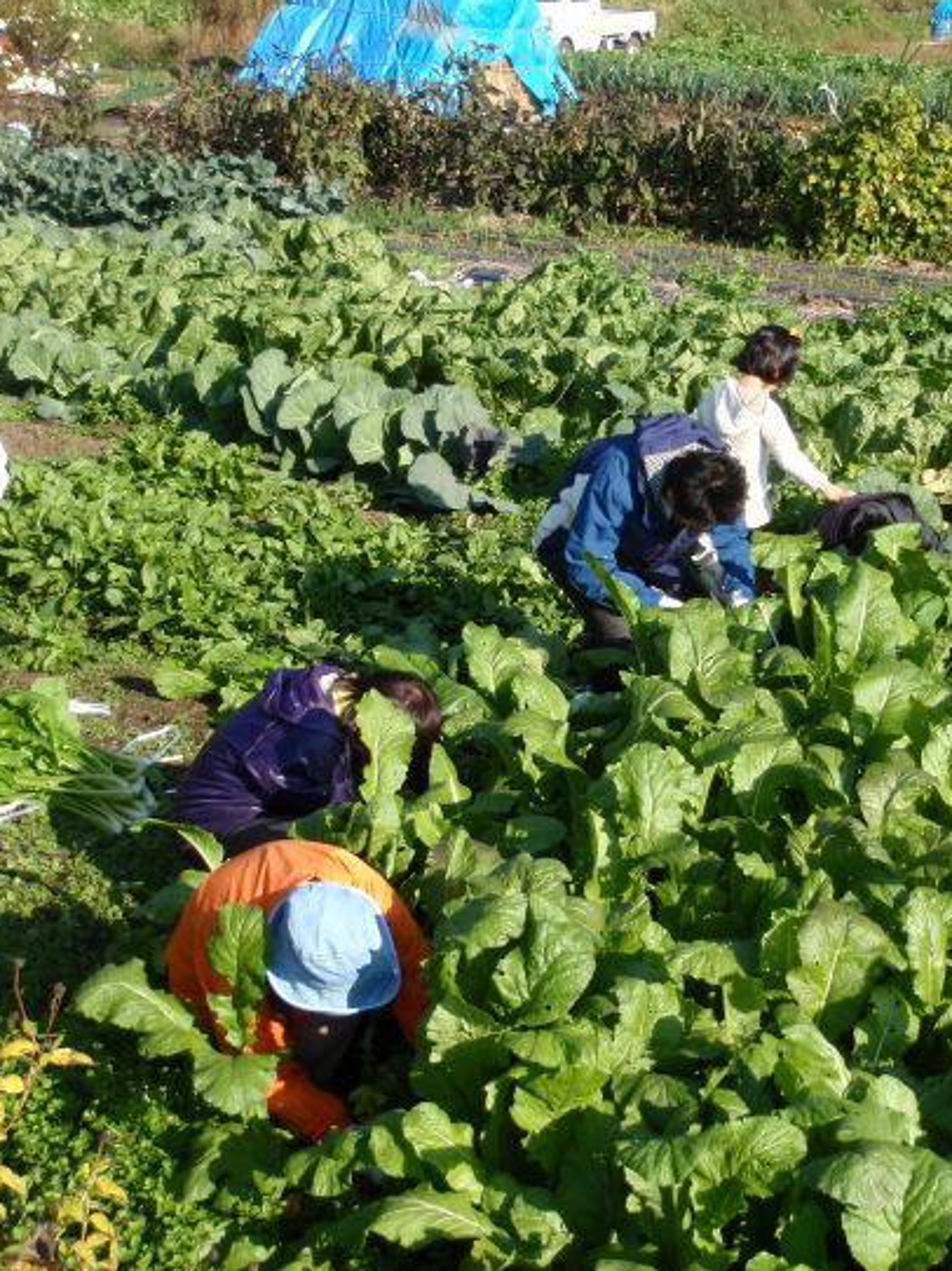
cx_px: 586
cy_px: 617
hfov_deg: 23.6
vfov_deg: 31.2
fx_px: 2275
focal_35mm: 62
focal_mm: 7.57
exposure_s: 1/160
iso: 64
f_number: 5
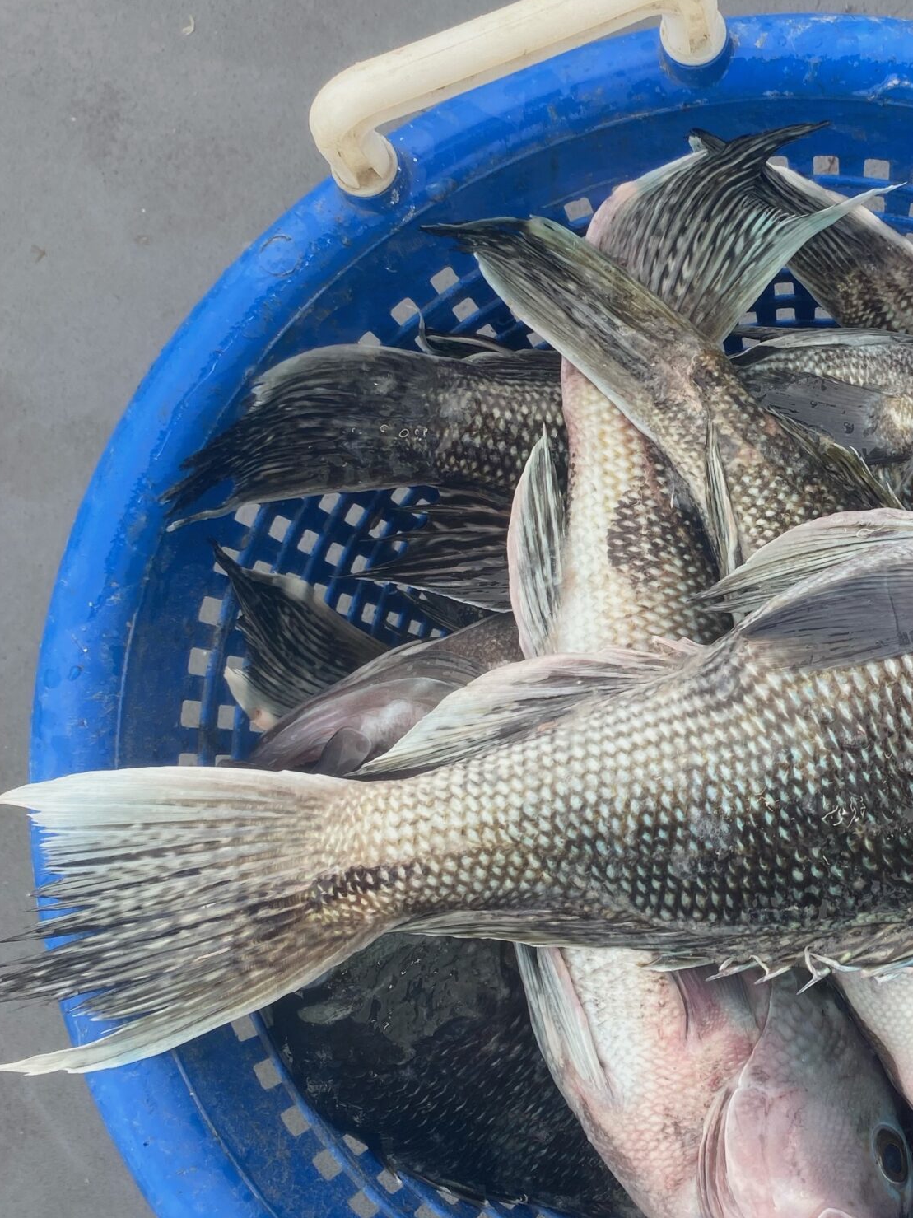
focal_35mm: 45
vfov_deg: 42.1
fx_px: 1583
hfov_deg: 31.1
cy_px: 600
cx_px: 769
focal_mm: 4.25
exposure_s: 1/262
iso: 32
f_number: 1.8
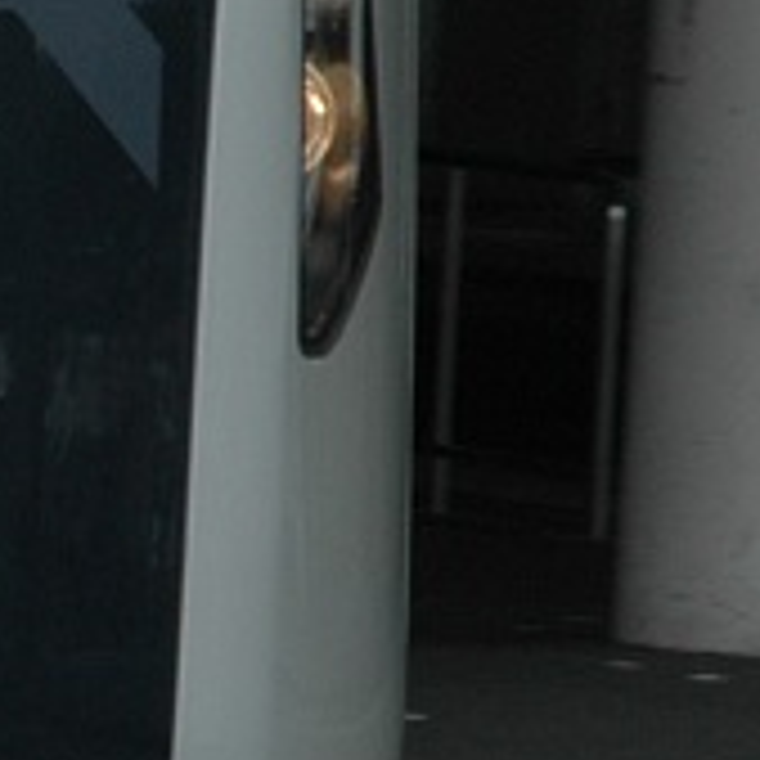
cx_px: -387
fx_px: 16742
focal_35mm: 674
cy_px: 434
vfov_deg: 2.6
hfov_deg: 2.6
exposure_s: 1/60
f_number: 8
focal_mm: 70
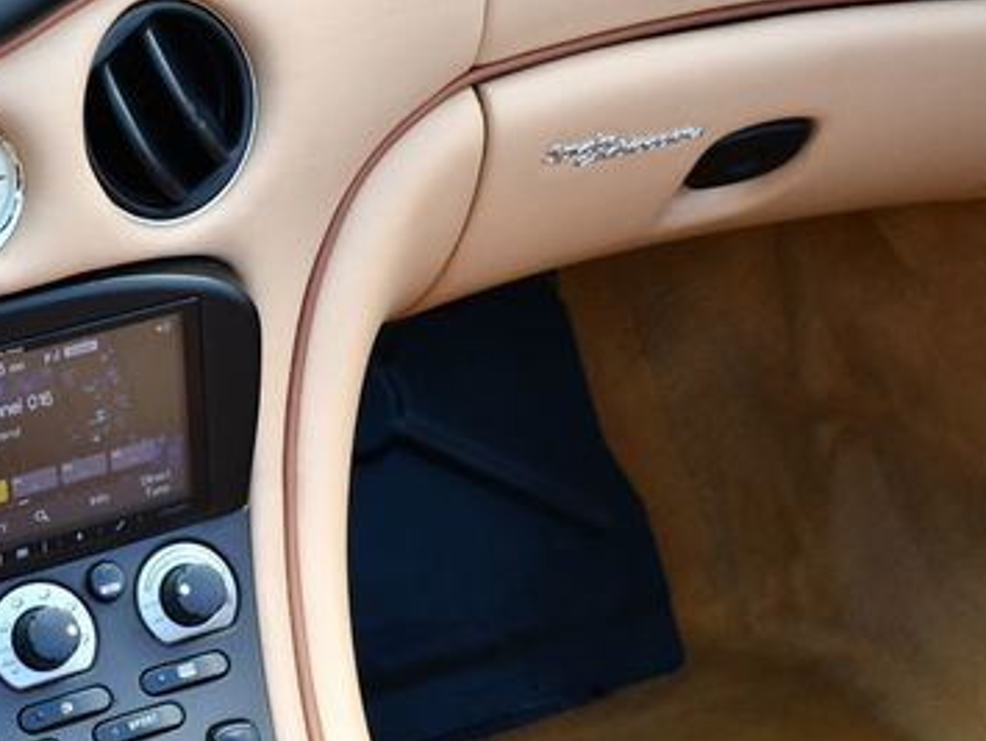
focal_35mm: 104
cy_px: 588
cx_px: 250
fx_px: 2965
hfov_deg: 18.8
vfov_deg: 14.2
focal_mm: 30
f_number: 4.2
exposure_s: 1/250
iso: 450
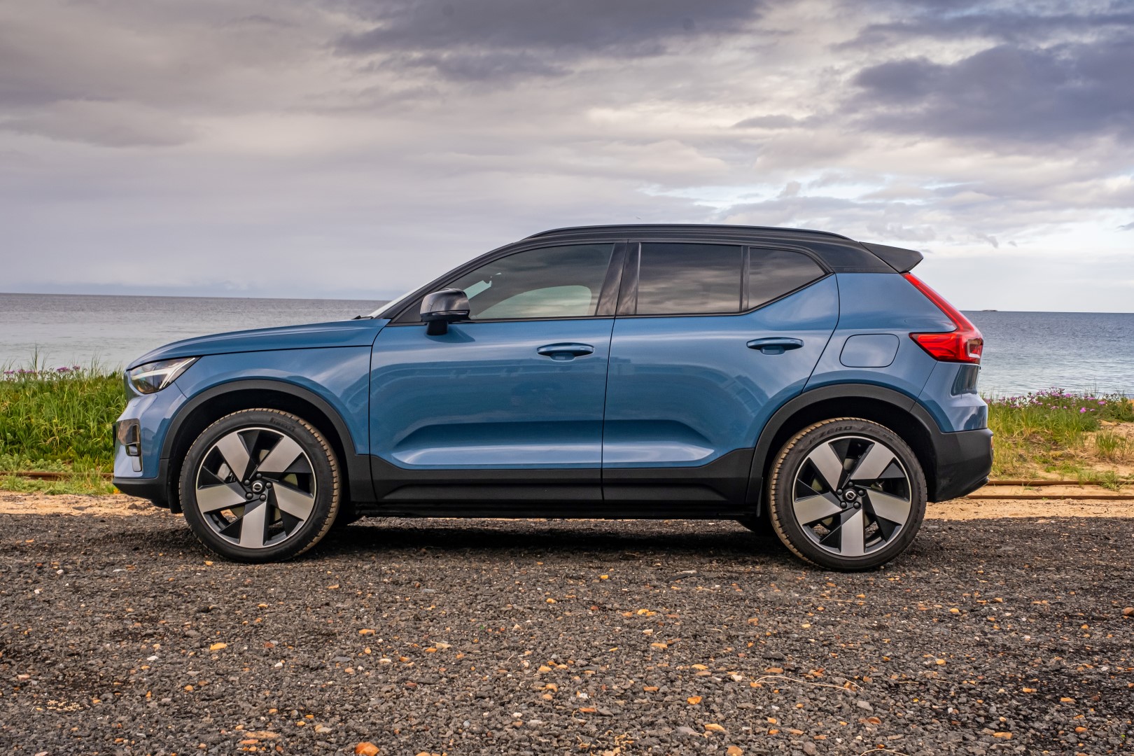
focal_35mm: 35
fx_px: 1102
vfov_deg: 37.9
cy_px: 378
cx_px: 567
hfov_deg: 54.4
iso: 640
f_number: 16
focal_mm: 23.4
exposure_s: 1/15
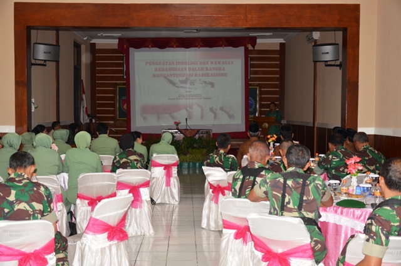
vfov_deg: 31.8
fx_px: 467
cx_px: 200
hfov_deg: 46.5
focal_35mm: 42
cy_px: 133
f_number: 4
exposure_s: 1/100
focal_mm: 28
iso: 400
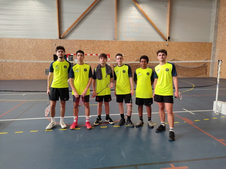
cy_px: 84
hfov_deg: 69.4
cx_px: 113
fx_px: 163
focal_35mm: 25
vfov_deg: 54.8
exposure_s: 1/50
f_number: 1.89
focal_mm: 5.95
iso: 187
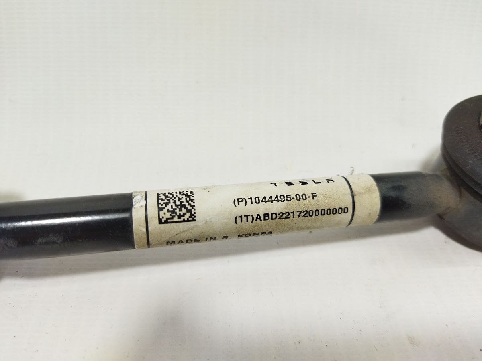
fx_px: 376
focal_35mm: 27
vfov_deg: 51.4
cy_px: 180
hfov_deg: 65.3
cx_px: 241
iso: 116
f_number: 1.79
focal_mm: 4.71
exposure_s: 1/100
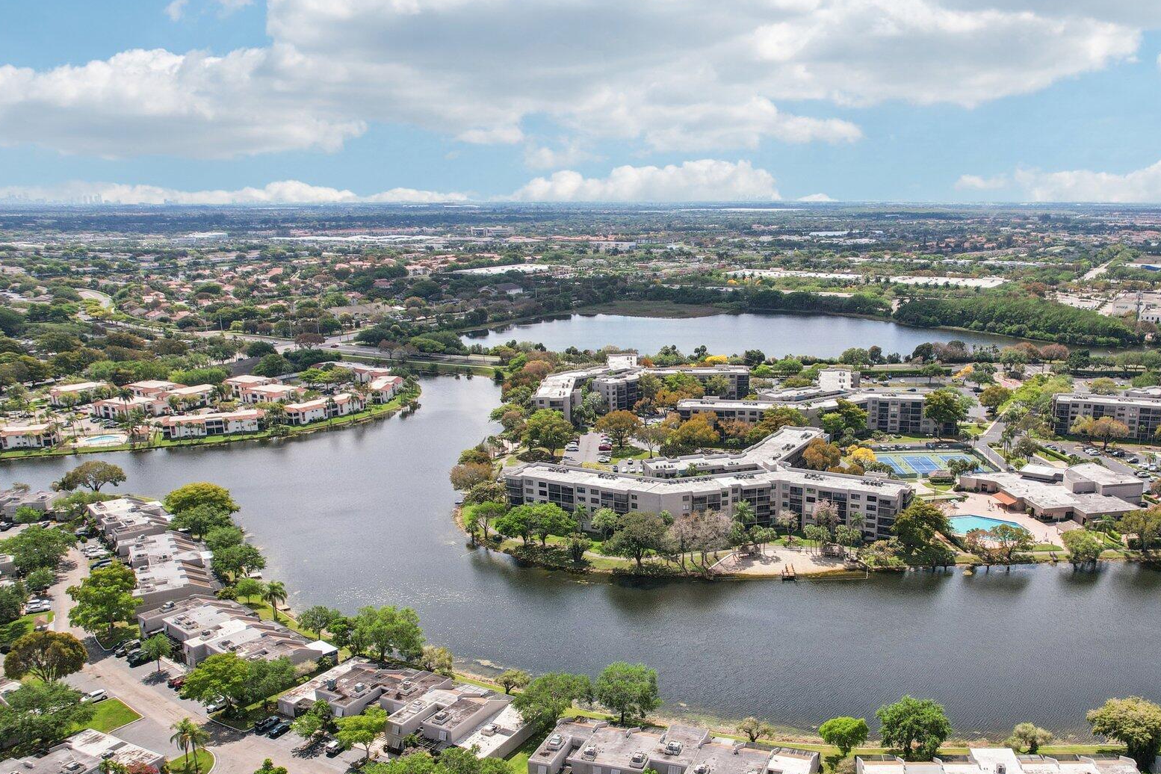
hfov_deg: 62.8
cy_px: 458
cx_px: 724
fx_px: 935
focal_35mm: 29
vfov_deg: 44.8
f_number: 2.8
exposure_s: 1/4000
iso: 150
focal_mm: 8.4
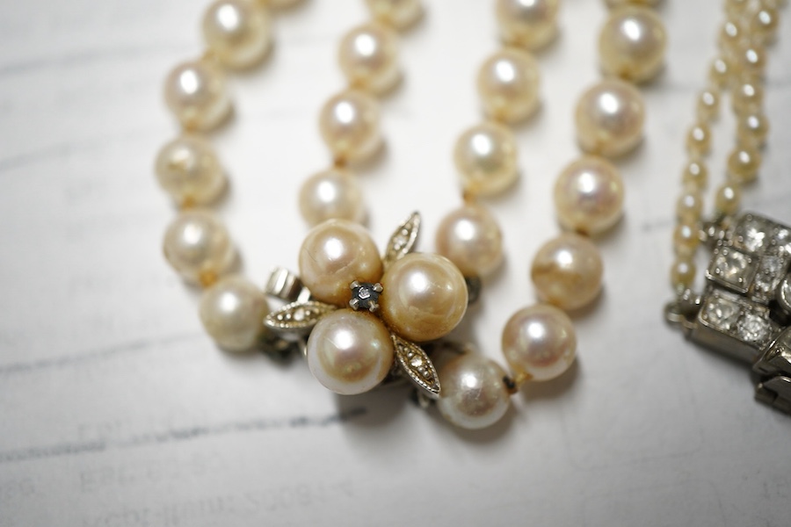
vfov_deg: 29.9
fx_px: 989
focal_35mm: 45
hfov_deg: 43.6
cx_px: 396
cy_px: 264
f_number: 5
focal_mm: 30
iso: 1000
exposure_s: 1/125
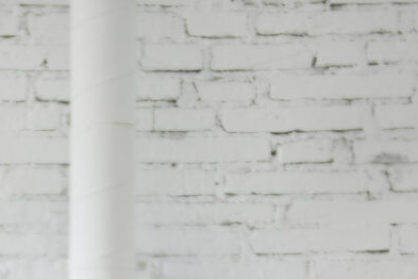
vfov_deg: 4.2
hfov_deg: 6.5
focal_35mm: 313
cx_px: -95
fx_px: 3634
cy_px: 893
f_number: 8
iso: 250
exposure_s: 1/8
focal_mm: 48
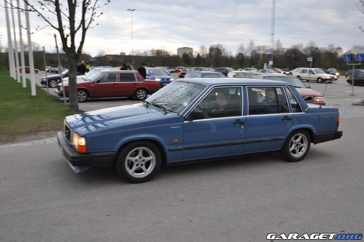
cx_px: 182
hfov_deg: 55.2
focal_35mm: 34
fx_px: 348
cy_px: 121
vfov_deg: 38.3
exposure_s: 1/100
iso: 400
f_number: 5
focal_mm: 23
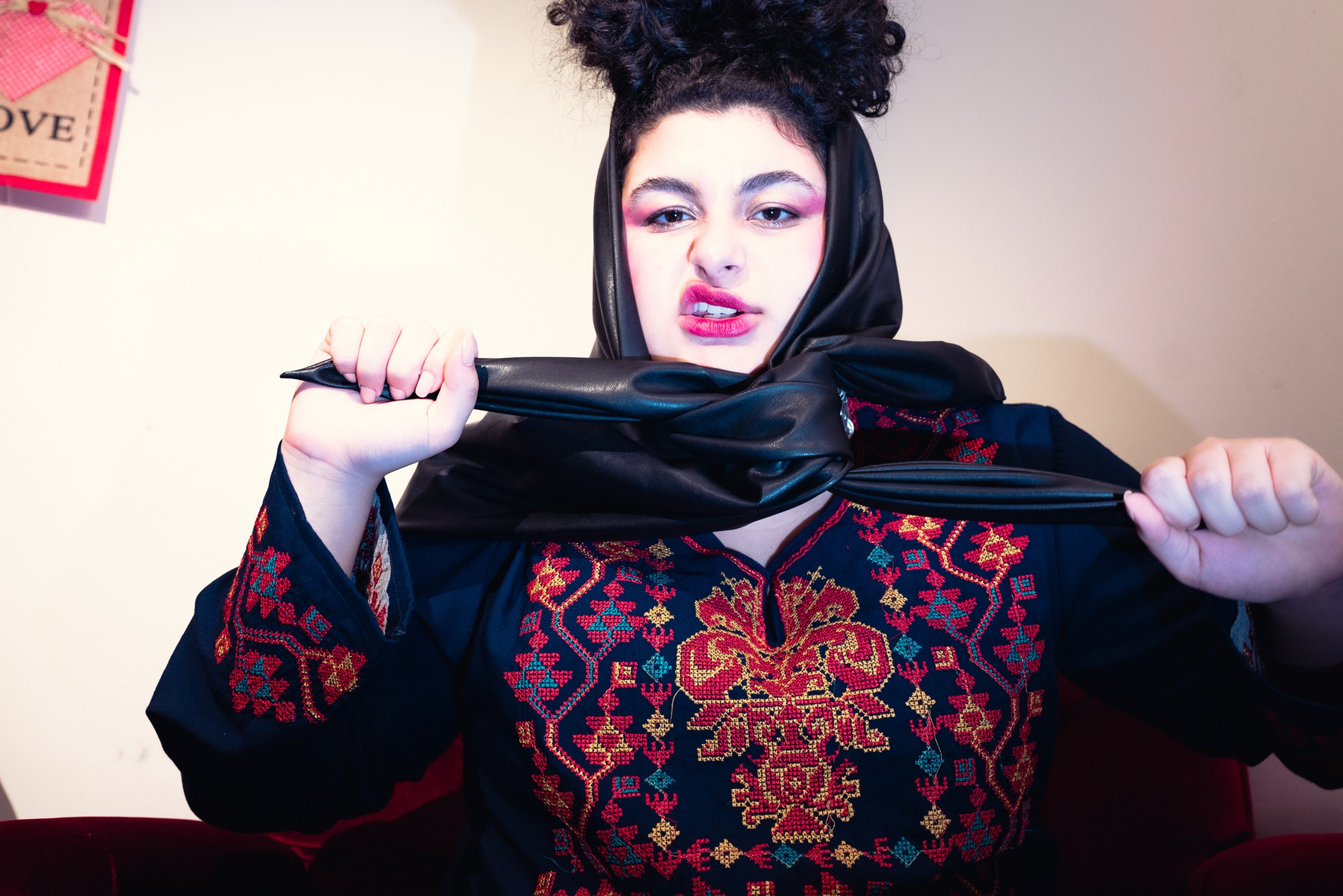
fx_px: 1343
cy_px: 339
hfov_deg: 53.1
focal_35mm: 36
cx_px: 725
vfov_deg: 36.7
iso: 500
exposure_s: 1/125
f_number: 4
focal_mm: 24
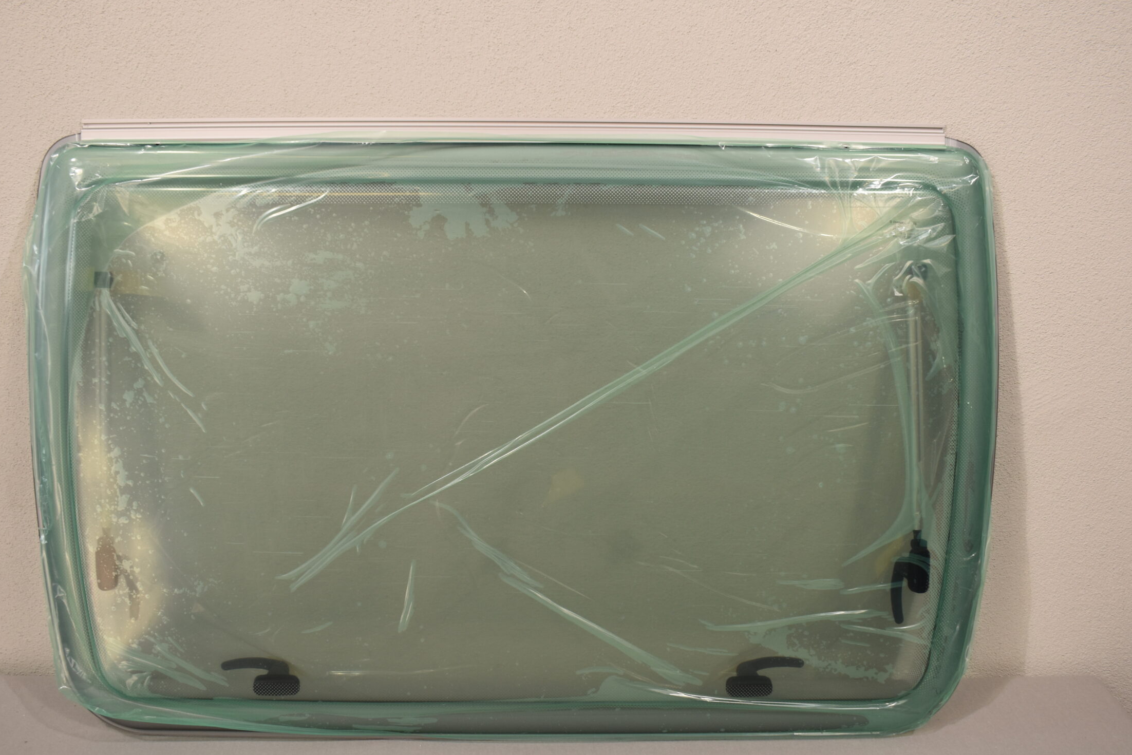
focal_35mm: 37
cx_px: 535
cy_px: 404
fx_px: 1150
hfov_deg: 52.4
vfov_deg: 36.3
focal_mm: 21
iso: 320
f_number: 5.6
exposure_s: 1/125
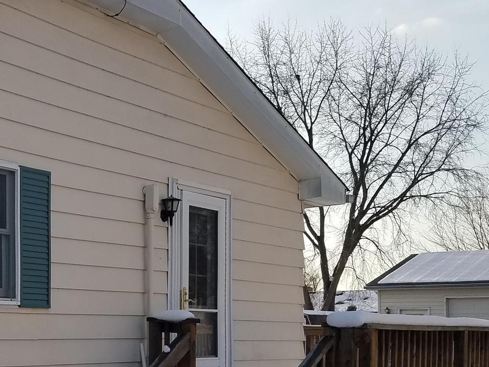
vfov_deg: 23.9
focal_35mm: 60
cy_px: 316
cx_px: 22
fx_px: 848
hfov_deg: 30.3
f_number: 1.7
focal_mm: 4.2
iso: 40
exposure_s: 1/1092
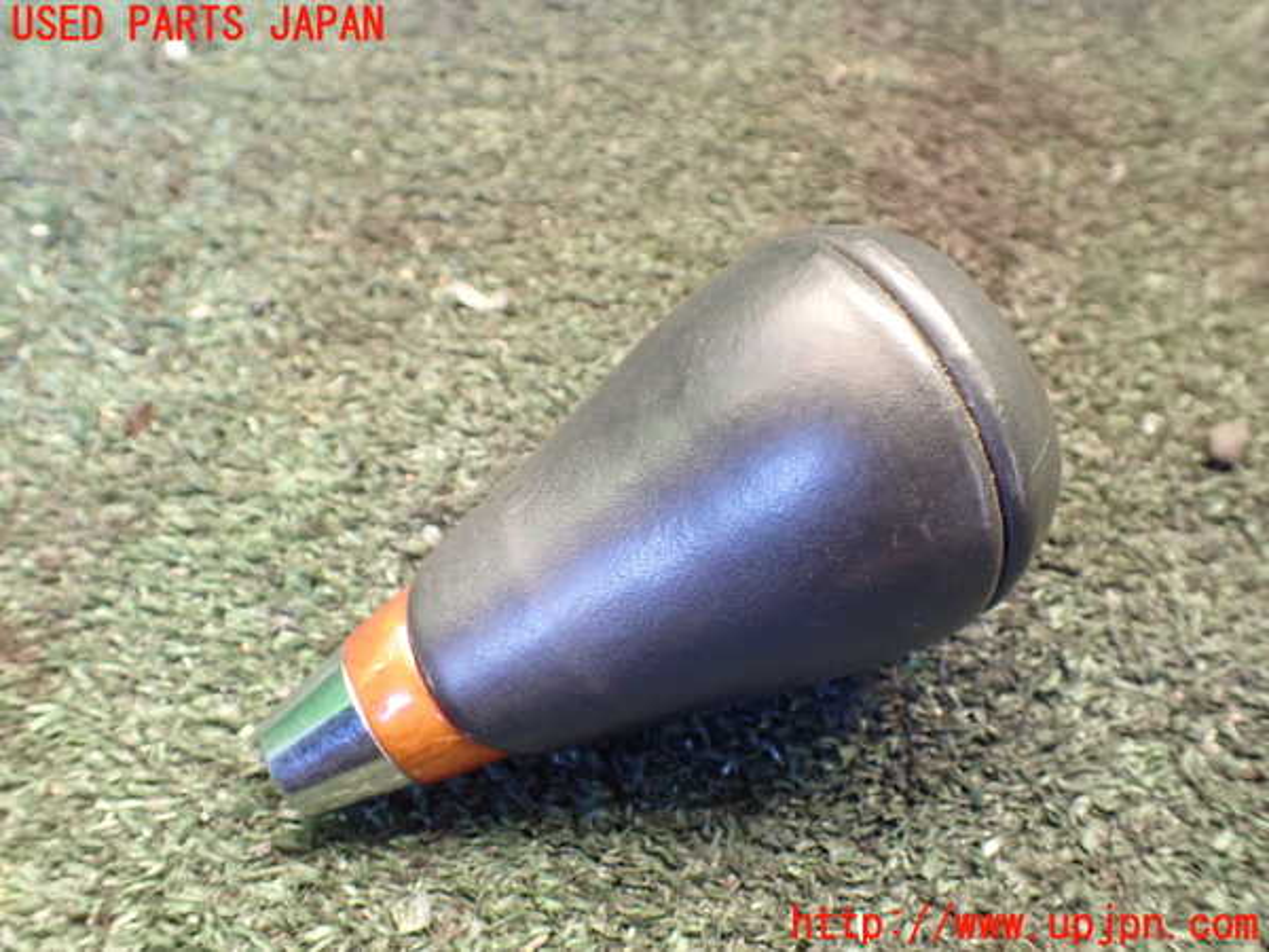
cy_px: 476
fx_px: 1100
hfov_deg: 60.0
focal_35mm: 30
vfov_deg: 46.8
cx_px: 634
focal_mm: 5.4
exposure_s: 1/50
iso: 800
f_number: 2.3
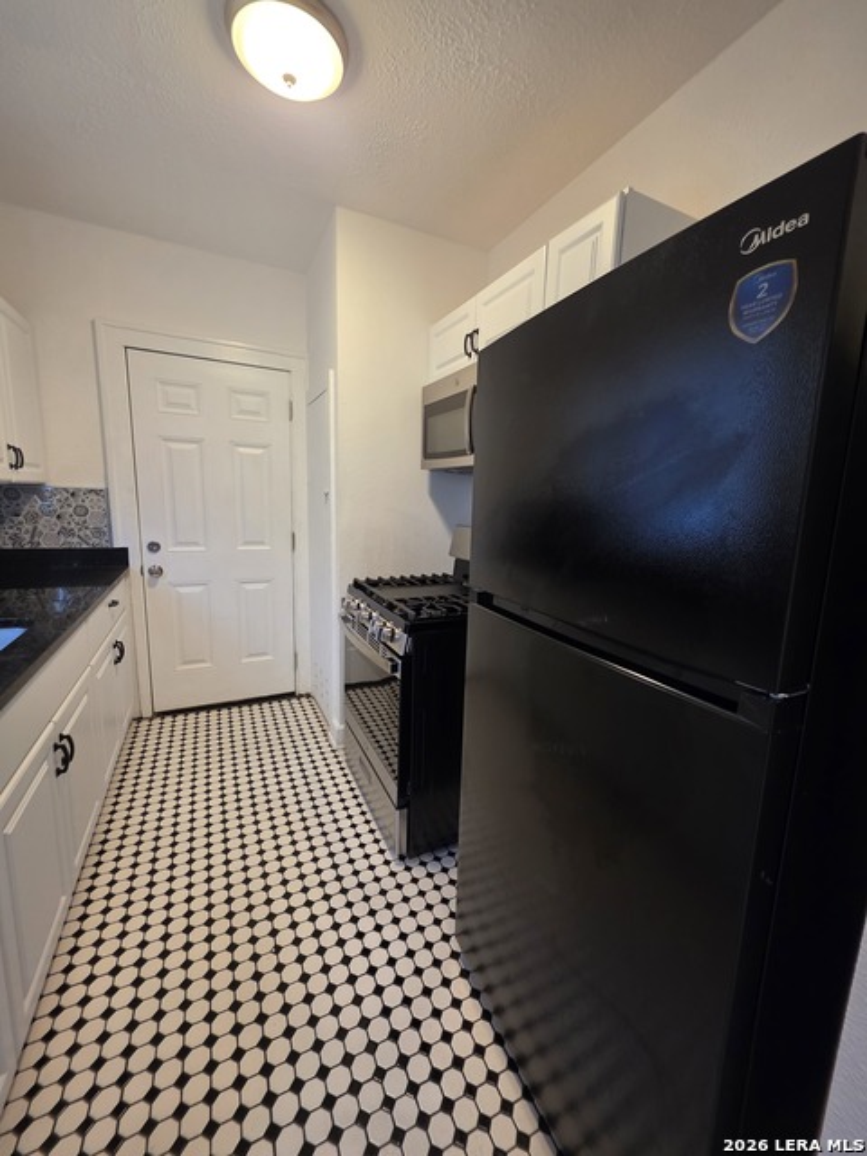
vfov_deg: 106.2
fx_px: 434
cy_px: 578
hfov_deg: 89.9
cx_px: 434
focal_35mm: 13
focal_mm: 2.2
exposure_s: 1/60
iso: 160
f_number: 1.9
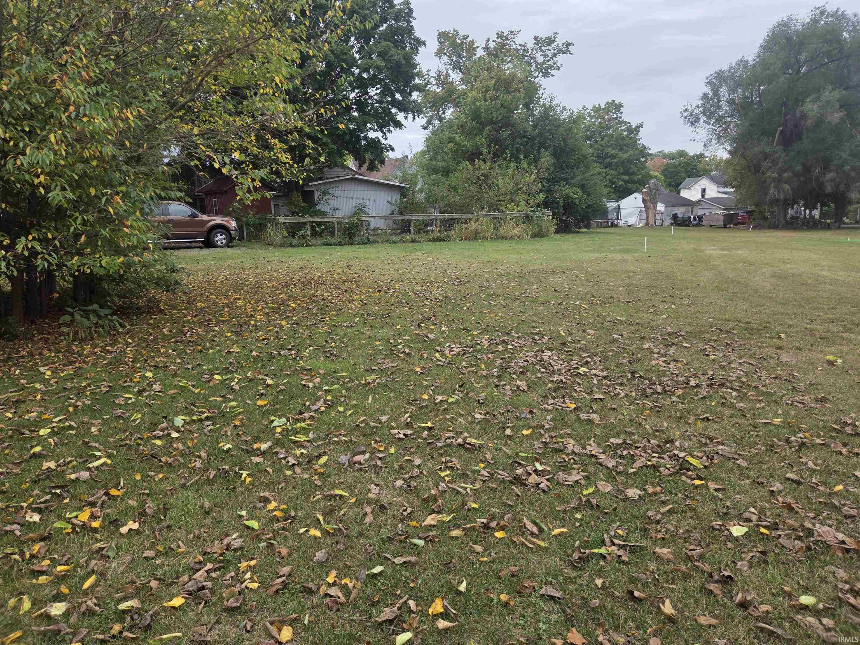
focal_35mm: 23
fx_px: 571
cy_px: 322
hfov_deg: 73.9
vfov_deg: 58.9
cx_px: 430
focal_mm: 5.4
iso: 80
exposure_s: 1/1120
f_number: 1.8
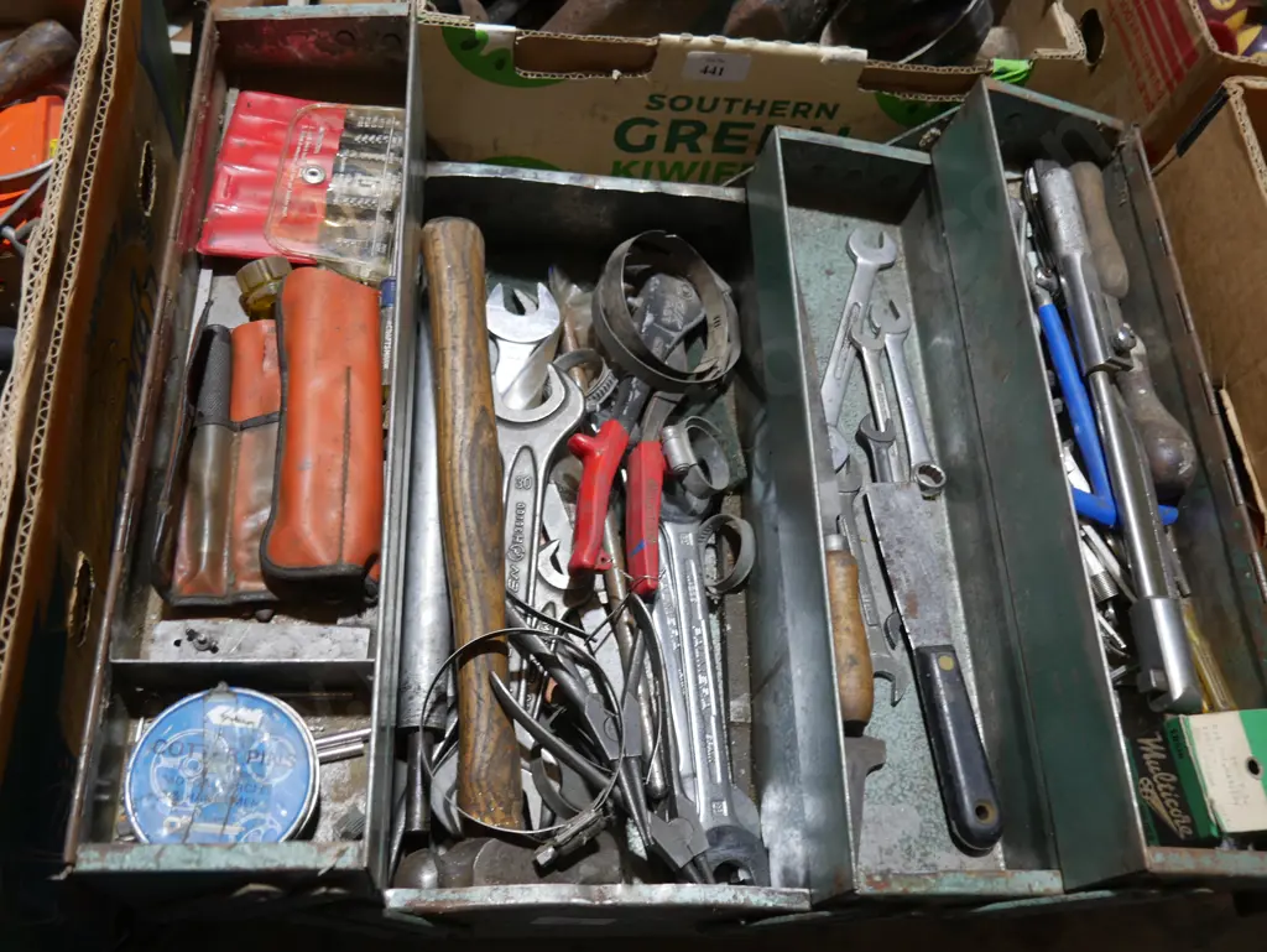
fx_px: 1172
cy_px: 476
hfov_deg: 56.8
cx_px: 634
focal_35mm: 32
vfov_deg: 44.2
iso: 250
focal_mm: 16
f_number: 3.6
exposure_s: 1/60
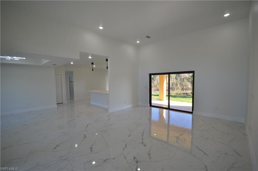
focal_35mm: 15
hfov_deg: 100.5
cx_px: 129
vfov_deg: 77.0
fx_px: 107
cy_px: 86
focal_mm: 10
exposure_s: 1/125
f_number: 5.6
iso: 320
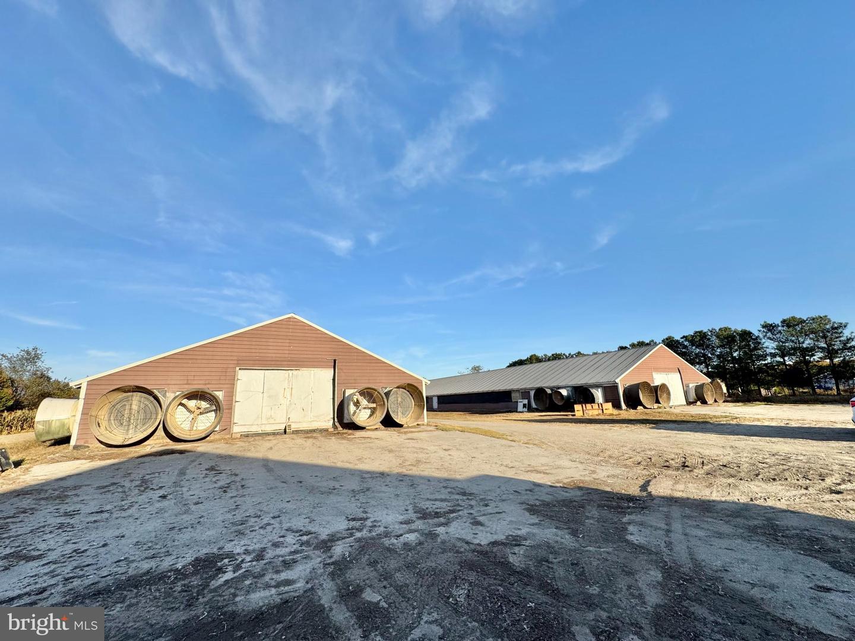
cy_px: 320
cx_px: 428
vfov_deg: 85.7
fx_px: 346
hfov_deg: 102.1
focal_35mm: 14
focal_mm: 2.22
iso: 40
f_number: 2.2
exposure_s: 1/1976
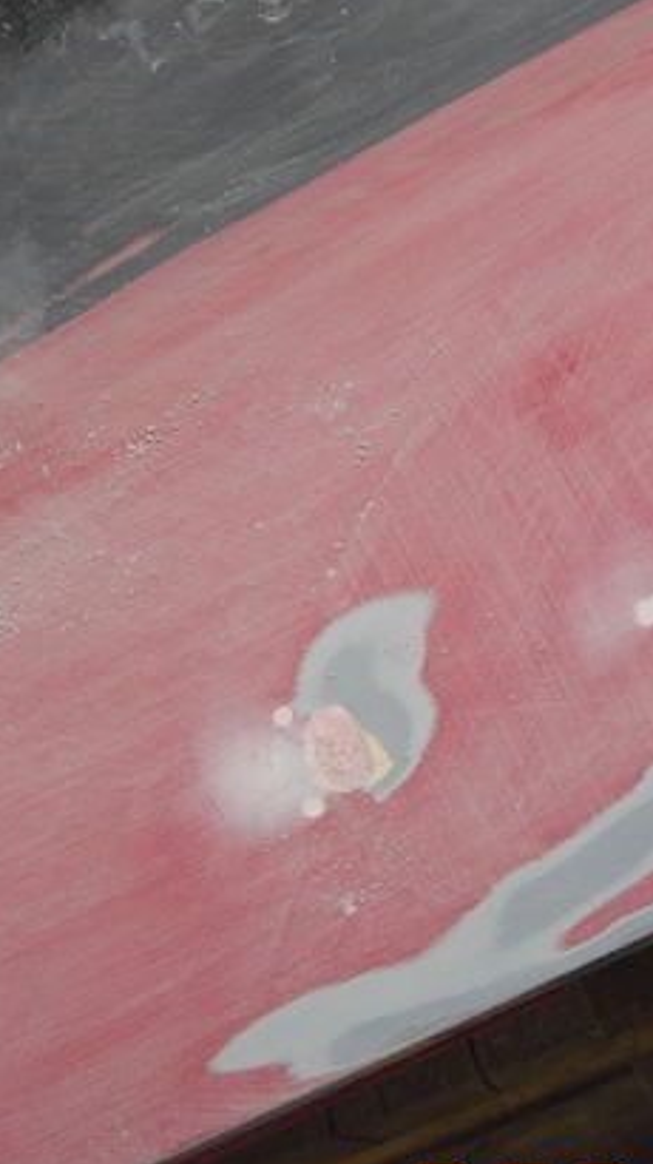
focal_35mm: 63
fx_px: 1943
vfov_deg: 33.3
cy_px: 585
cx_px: 429
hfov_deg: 19.0
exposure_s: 1/13
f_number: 2.7
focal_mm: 6.2
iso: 100
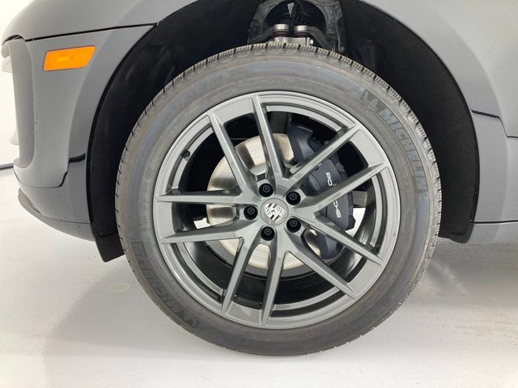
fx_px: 419
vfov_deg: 49.7
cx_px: 259
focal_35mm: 28
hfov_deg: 63.4
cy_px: 194
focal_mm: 3.99
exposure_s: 1/60
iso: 40
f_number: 1.8
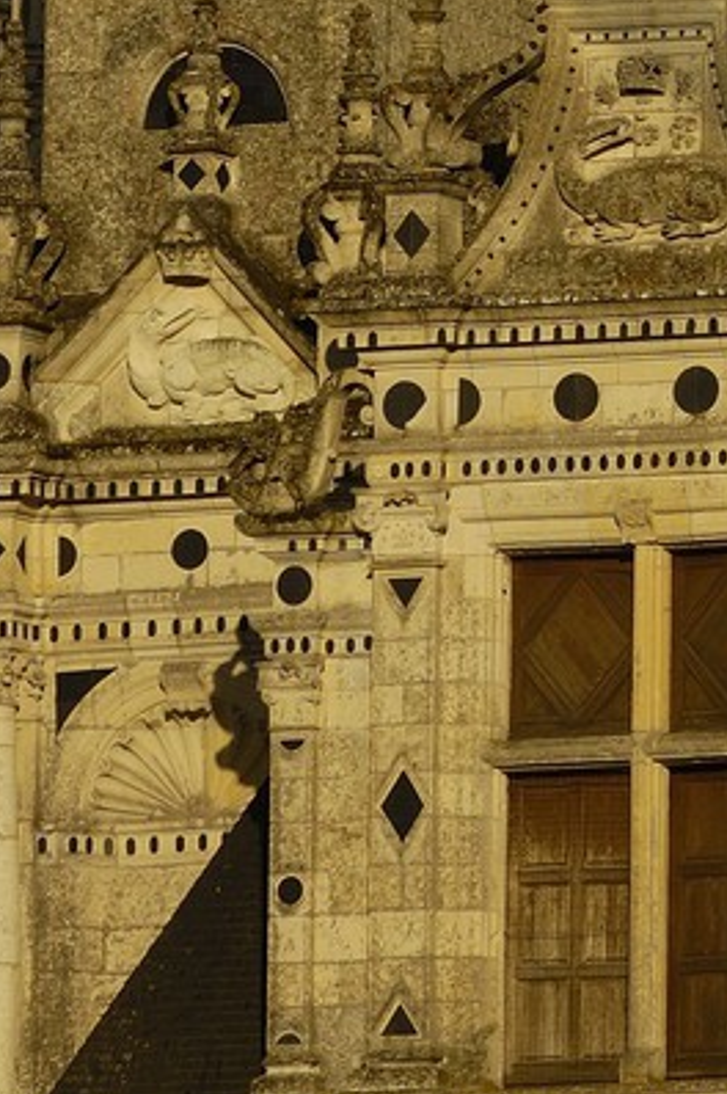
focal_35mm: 968
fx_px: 29371
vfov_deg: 2.1
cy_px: -592
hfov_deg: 1.4
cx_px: 1184
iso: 100
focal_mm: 160
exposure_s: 1/400
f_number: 6.7
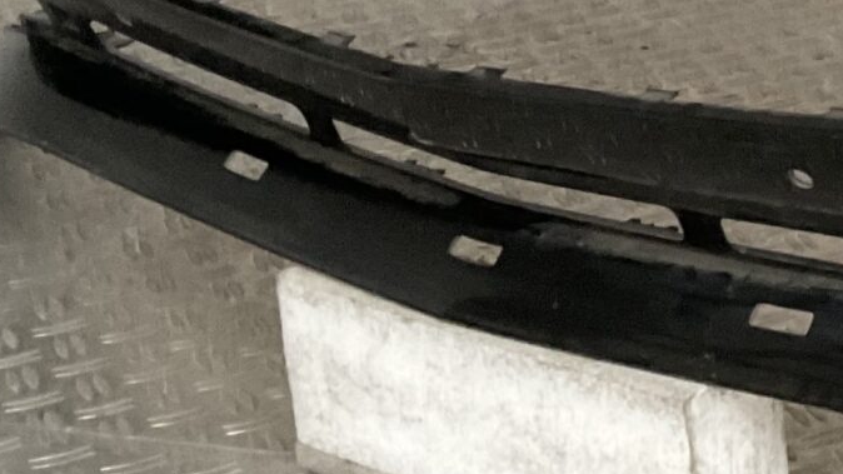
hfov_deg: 16.2
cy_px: -60
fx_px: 2682
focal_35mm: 120
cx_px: 1285
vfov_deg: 10.0
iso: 250
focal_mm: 3
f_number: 1.8
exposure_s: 1/50
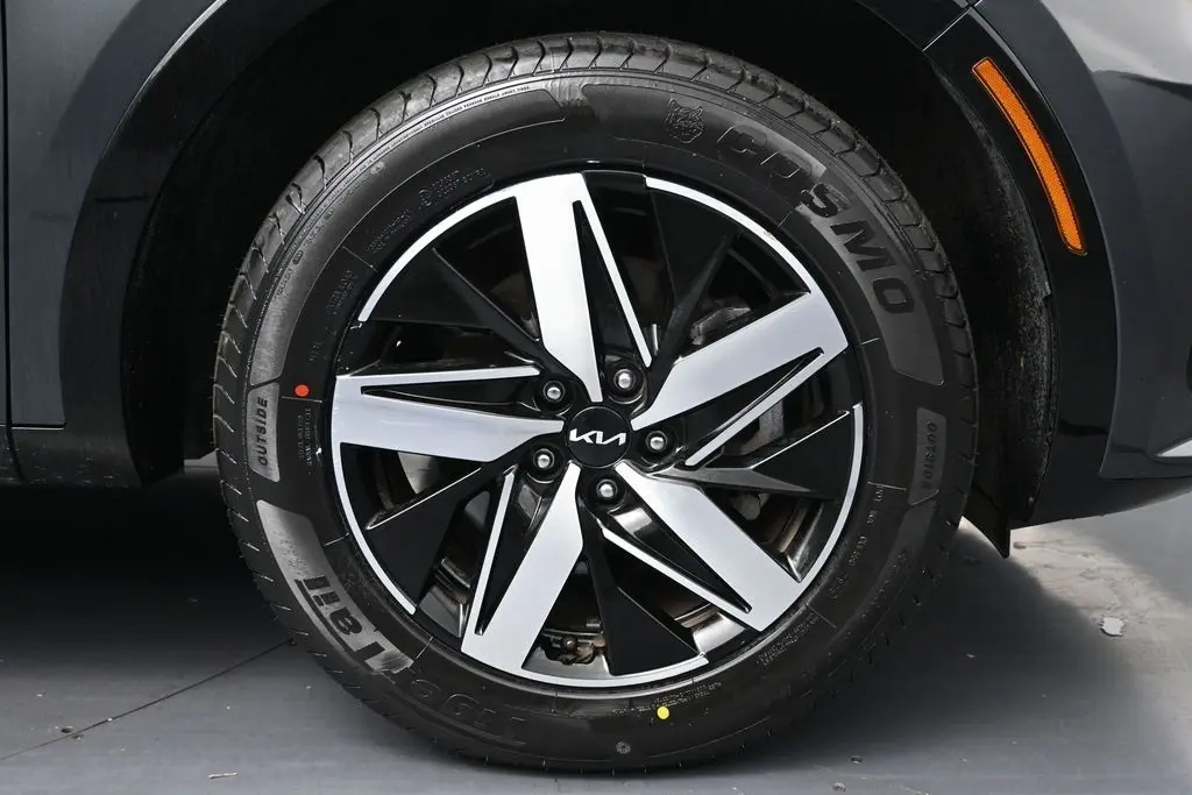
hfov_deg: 51.3
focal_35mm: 38
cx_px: 596
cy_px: 398
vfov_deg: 35.5
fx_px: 1242
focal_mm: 25
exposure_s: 1/125
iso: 1100
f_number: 4.2
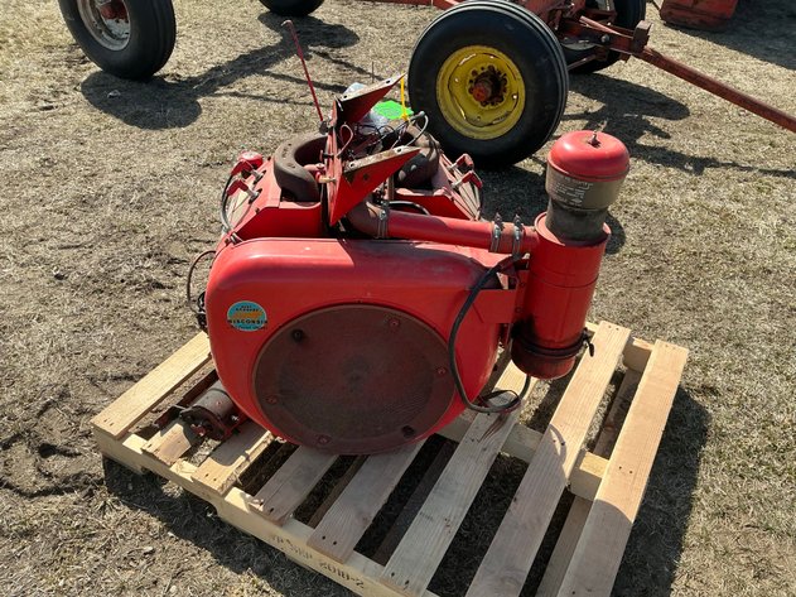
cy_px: 298
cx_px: 398
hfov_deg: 63.5
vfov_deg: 49.7
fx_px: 644
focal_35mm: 28
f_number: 1.8
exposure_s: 1/929
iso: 25
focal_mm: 3
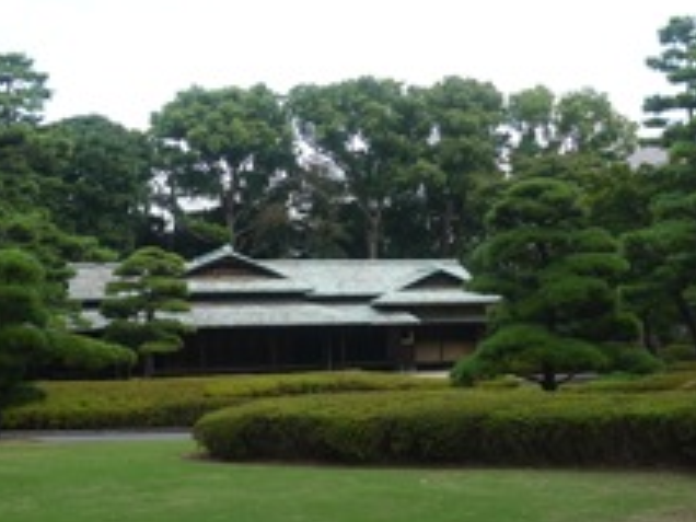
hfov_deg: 33.2
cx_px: 325
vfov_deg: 25.2
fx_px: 1166
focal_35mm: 58
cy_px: 292
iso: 100
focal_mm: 14
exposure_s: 1/250
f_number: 4.5
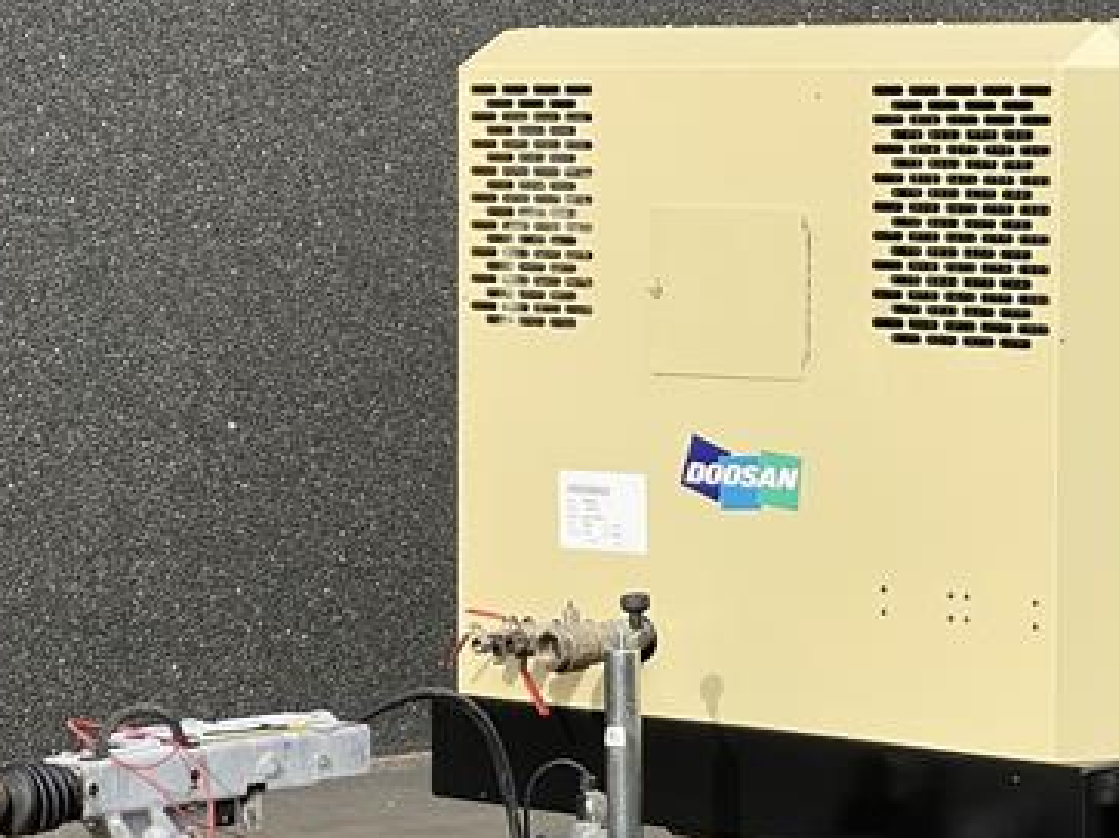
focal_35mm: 141
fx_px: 4556
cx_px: 946
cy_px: 410
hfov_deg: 13.9
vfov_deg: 10.5
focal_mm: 7.5
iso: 20
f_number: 2.2
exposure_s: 1/742
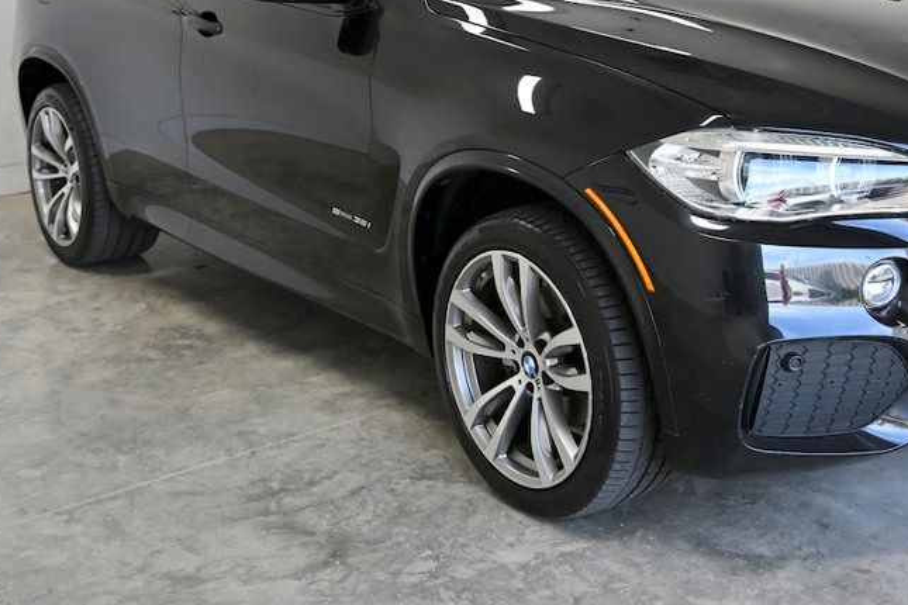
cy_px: 151
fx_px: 1362
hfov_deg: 36.7
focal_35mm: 54
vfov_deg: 24.8
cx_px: 565
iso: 2000
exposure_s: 1/1250
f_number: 5
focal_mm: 34
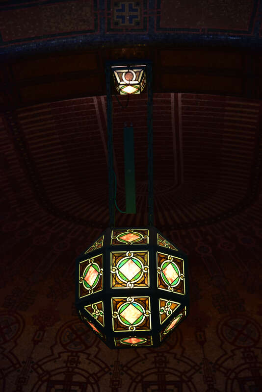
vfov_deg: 20.4
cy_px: 196
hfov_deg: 13.7
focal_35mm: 100
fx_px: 1091
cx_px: 131
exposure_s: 1/25
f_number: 5.3
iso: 800
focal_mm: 100
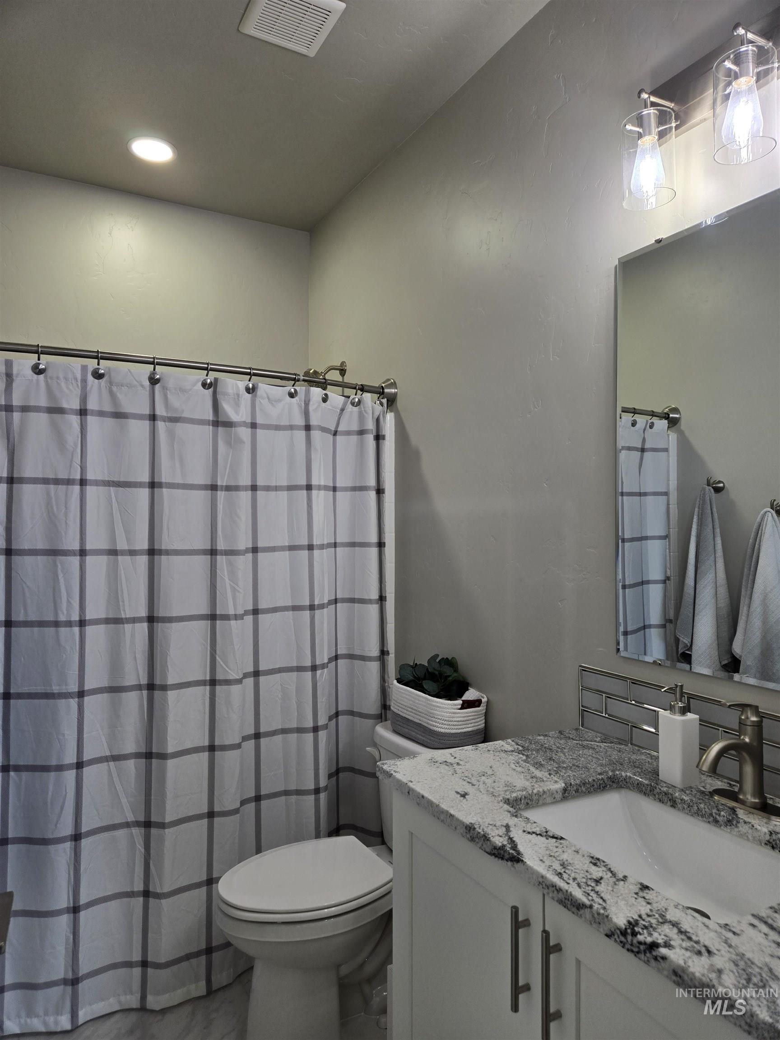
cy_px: 520
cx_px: 390
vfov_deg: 73.9
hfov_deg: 58.9
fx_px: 691
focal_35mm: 23
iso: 50
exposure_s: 1/120
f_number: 1.8
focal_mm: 5.4
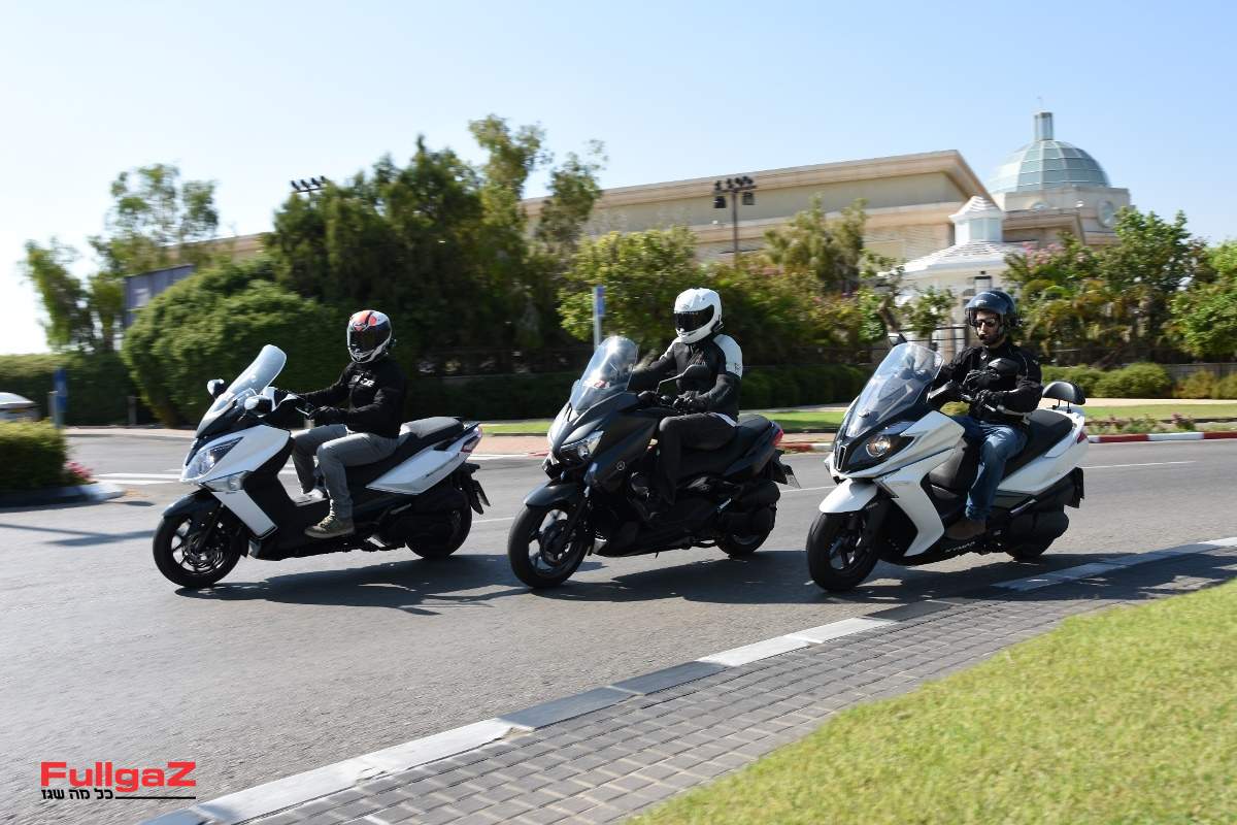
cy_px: 412
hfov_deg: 57.2
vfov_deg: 40.0
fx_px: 1134
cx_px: 618
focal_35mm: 33
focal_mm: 22
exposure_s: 1/125
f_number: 10
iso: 100
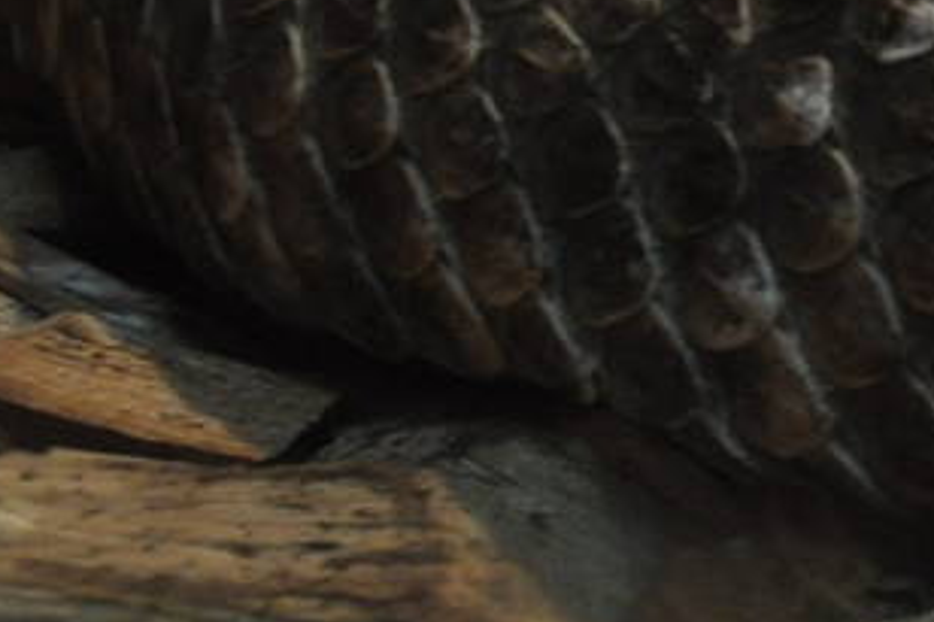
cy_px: -378
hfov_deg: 6.6
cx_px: 2217
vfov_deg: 4.6
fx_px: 7675
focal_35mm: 296
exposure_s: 1/20
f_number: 5.6
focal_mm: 38
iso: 800
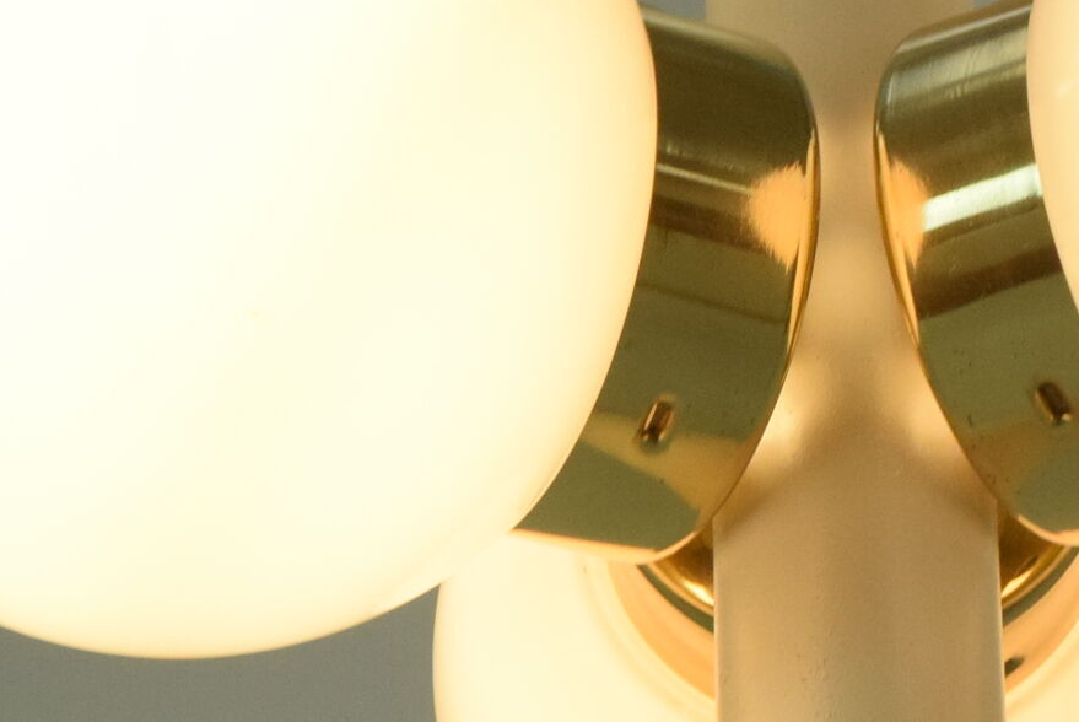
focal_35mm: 179
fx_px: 5361
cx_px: 735
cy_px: 526
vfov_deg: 7.7
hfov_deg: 11.5
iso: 1600
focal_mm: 35
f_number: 9
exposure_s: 1/320
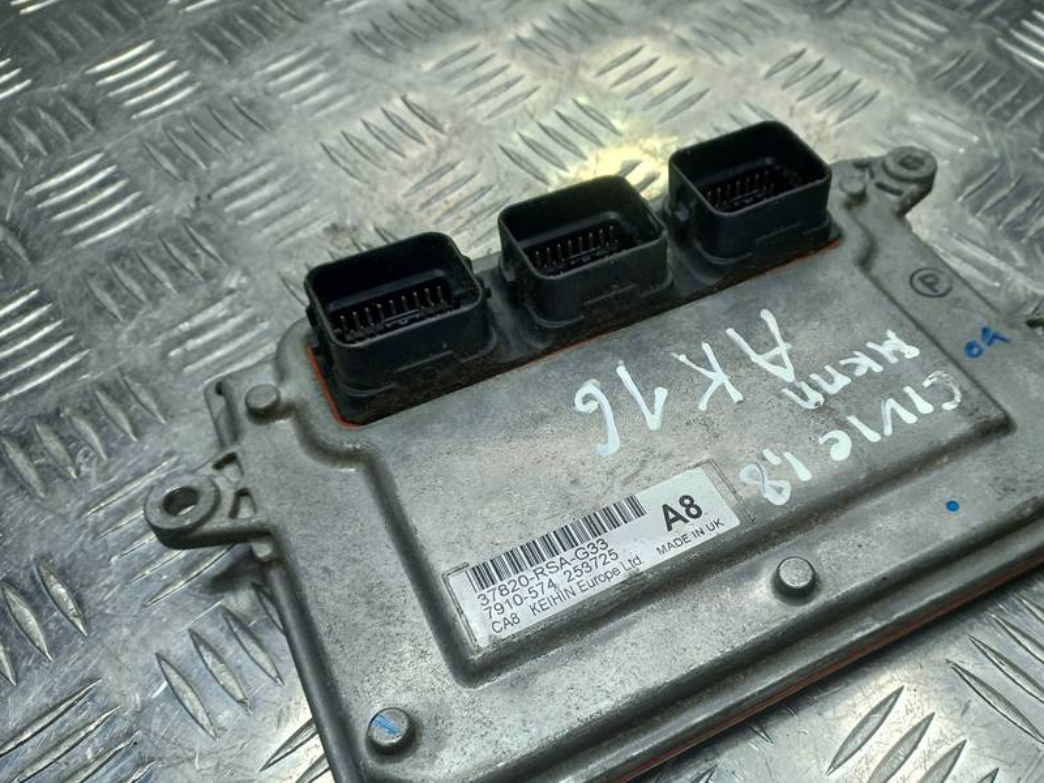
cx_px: 651
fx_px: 965
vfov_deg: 44.0
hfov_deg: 56.2
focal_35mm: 32
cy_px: 455
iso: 32
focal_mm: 4.6
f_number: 1.8
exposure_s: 1/100
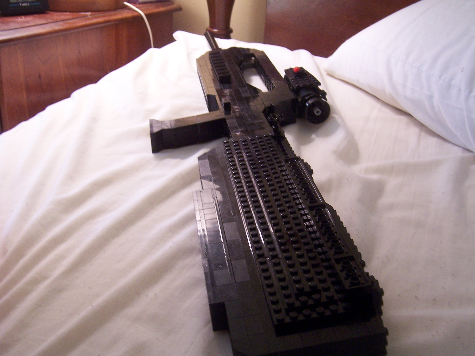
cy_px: 178
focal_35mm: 40
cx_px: 238
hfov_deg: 46.8
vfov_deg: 36.0
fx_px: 549
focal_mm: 6.7
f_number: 4
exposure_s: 1/15
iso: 140
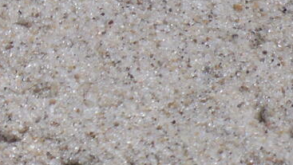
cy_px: 371
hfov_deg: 3.9
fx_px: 4315
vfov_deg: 2.2
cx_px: -231
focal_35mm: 555
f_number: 5.9
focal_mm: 25
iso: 80
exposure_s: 1/640
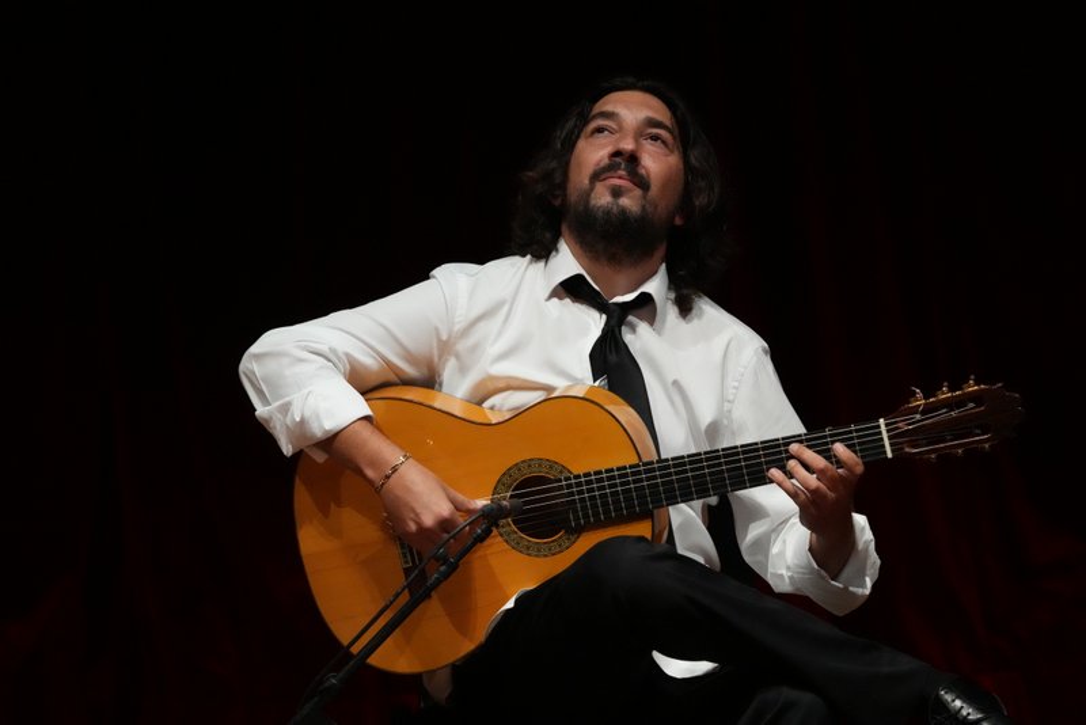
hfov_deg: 6.2
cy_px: 362
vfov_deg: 4.2
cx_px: 543
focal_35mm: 330
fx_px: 9958
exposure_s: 1/400
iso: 12800
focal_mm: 330
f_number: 6.3
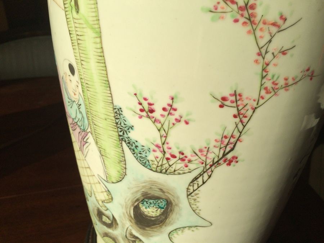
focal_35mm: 30
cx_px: 162
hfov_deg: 60.0
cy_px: 122
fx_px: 281
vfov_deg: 46.8
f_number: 2.2
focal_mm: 4.12
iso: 40
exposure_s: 1/2564
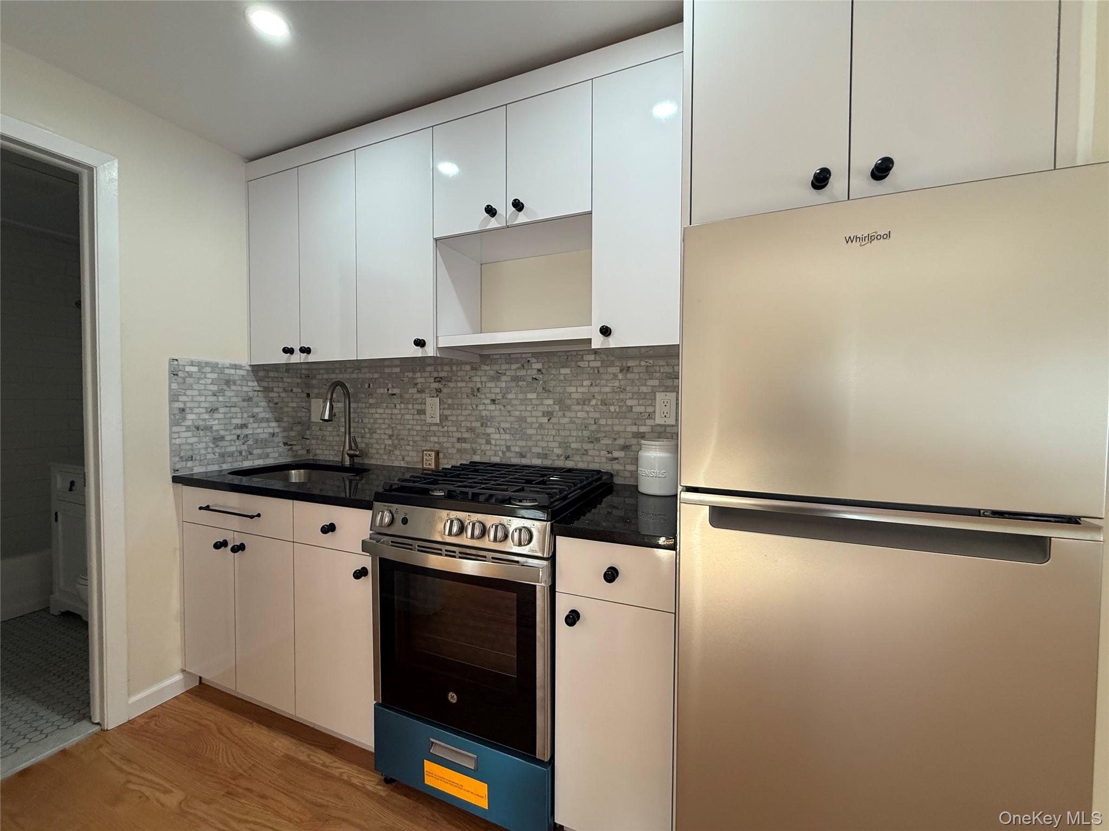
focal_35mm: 14
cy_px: 416
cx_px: 554
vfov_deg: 85.7
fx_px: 449
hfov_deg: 102.1
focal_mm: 2.22
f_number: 2.2
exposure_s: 1/120
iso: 160
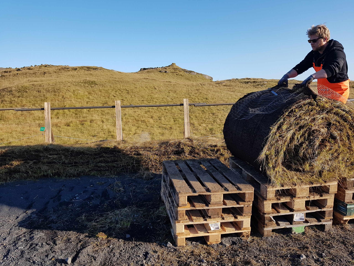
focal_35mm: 26
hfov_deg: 67.3
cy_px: 133
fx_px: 266
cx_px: 177
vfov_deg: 53.1
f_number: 1.7
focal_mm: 4.2
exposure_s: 1/1448
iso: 50
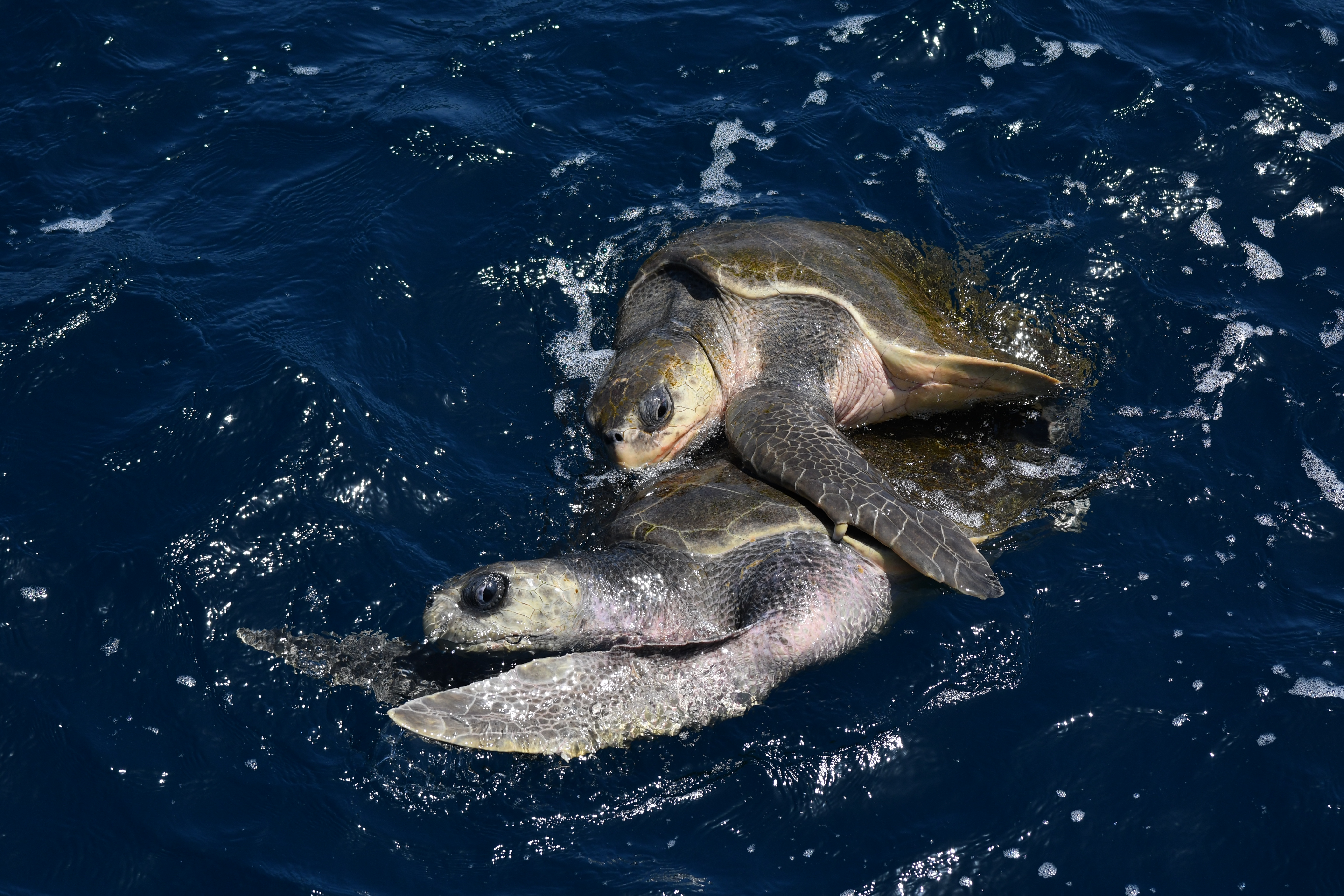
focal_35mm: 450
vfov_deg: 3.1
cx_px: 672
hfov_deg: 4.6
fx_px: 16799
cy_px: 448
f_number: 5.6
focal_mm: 300
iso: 250
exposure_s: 1/3200
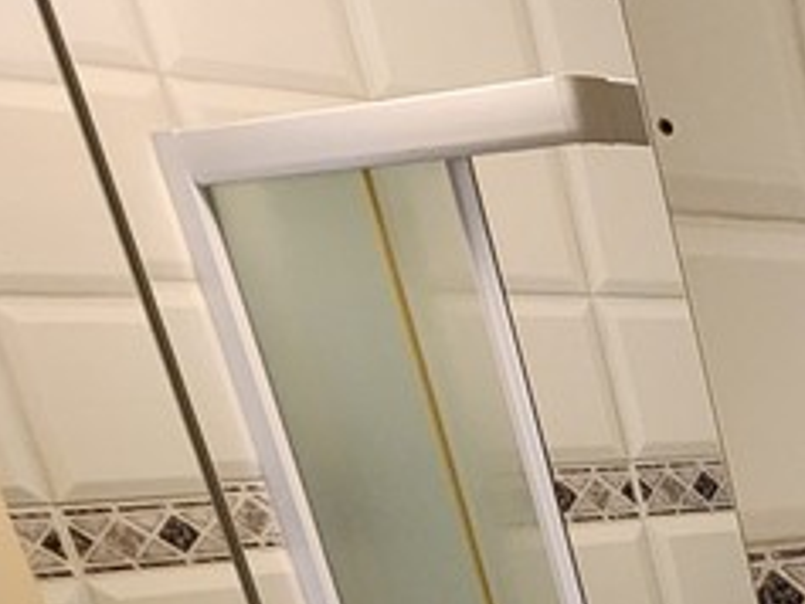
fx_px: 1466
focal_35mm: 63
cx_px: 1675
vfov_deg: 18.6
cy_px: 1062
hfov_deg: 18.1
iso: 400
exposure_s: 1/50
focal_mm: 2.2
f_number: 2.2
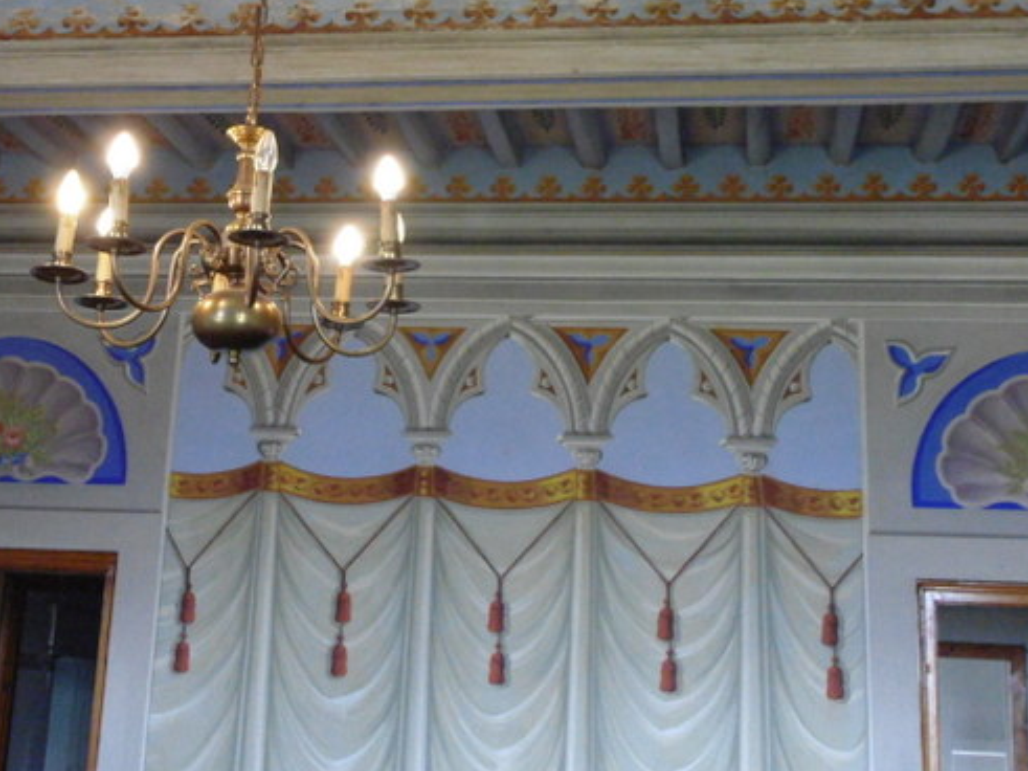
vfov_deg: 25.3
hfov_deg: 33.7
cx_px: 448
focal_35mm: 57
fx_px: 1692
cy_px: 193
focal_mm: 6.4
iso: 320
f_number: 3.5
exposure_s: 1/60
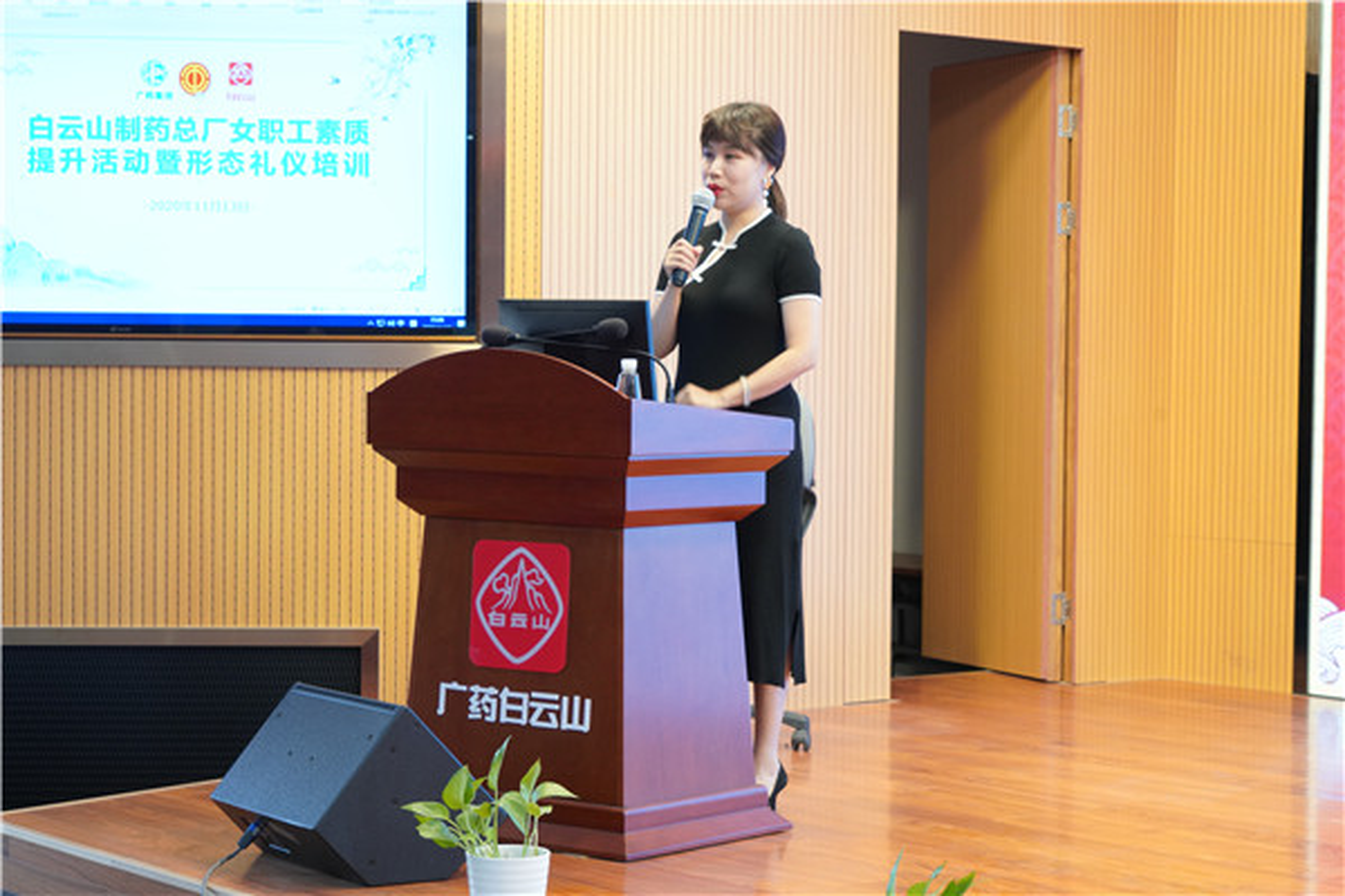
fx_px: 2877
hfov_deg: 26.3
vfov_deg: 17.7
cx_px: 672
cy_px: 448
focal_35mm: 77
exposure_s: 1/40
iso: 2500
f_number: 8
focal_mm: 77
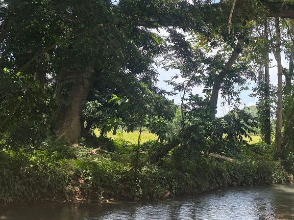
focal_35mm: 50
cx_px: 193
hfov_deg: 37.8
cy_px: 33
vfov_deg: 28.3
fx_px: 425
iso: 80
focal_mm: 6.76
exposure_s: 1/700
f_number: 1.78
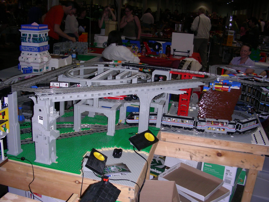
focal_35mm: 38
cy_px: 101
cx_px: 134
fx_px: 295
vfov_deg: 37.7
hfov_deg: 49.0
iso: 95
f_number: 3.5
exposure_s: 1/60.1
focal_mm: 6.3
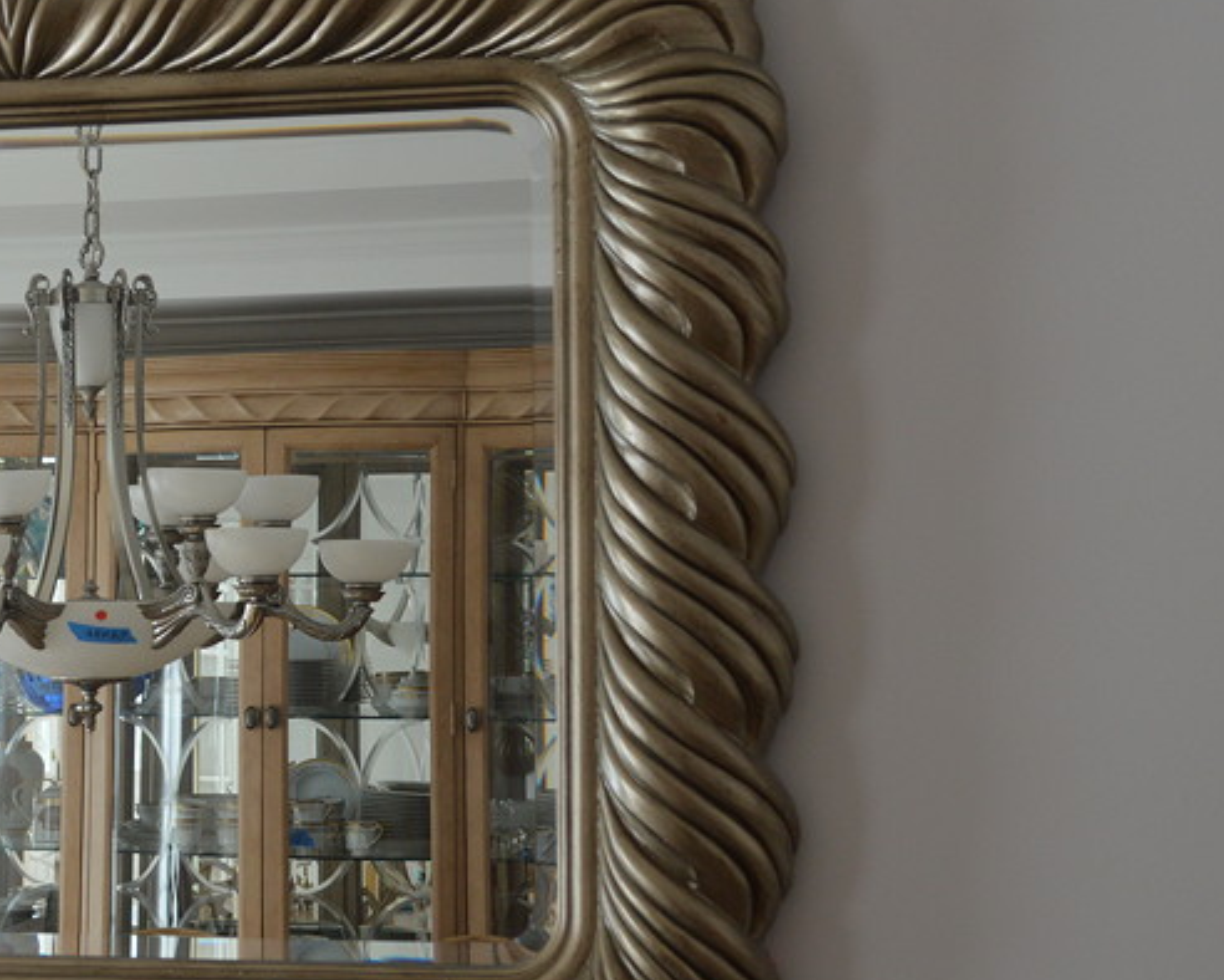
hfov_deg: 23.1
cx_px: 90
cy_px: 511
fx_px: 2899
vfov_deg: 19.2
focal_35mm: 80
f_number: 6.3
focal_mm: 28
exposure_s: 1/60
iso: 400
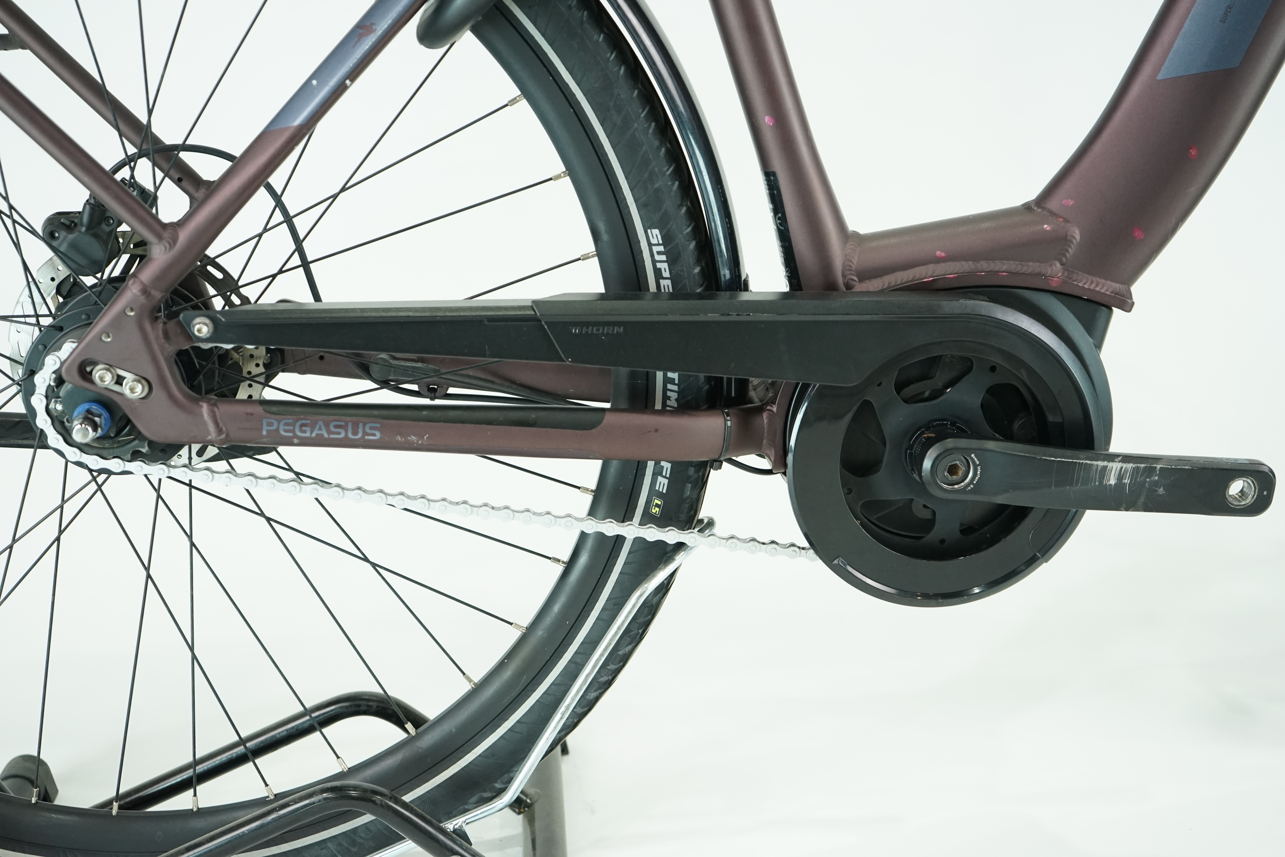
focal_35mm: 45
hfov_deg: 43.6
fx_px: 1606
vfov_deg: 29.9
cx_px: 642
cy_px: 428
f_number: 5
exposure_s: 1/200
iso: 2000
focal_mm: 45
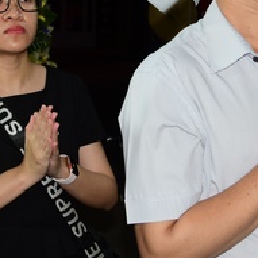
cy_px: 15
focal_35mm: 87
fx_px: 734
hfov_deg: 19.6
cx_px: 27
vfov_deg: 19.5
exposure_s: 1/60
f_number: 4
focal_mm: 30
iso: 320
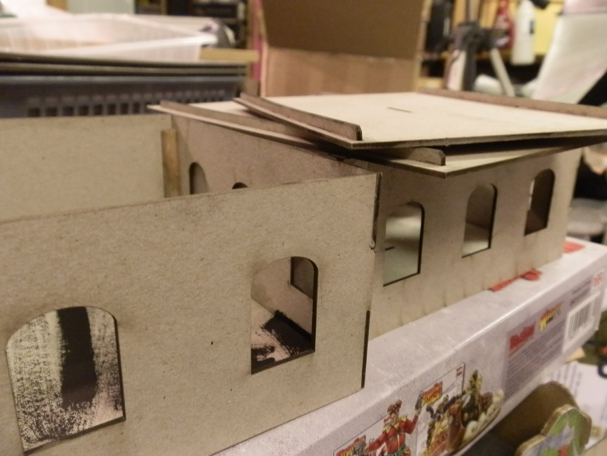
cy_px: 228
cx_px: 304
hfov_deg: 63.4
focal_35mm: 28
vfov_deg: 49.7
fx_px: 491
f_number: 3.1
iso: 400
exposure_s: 1/20
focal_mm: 5
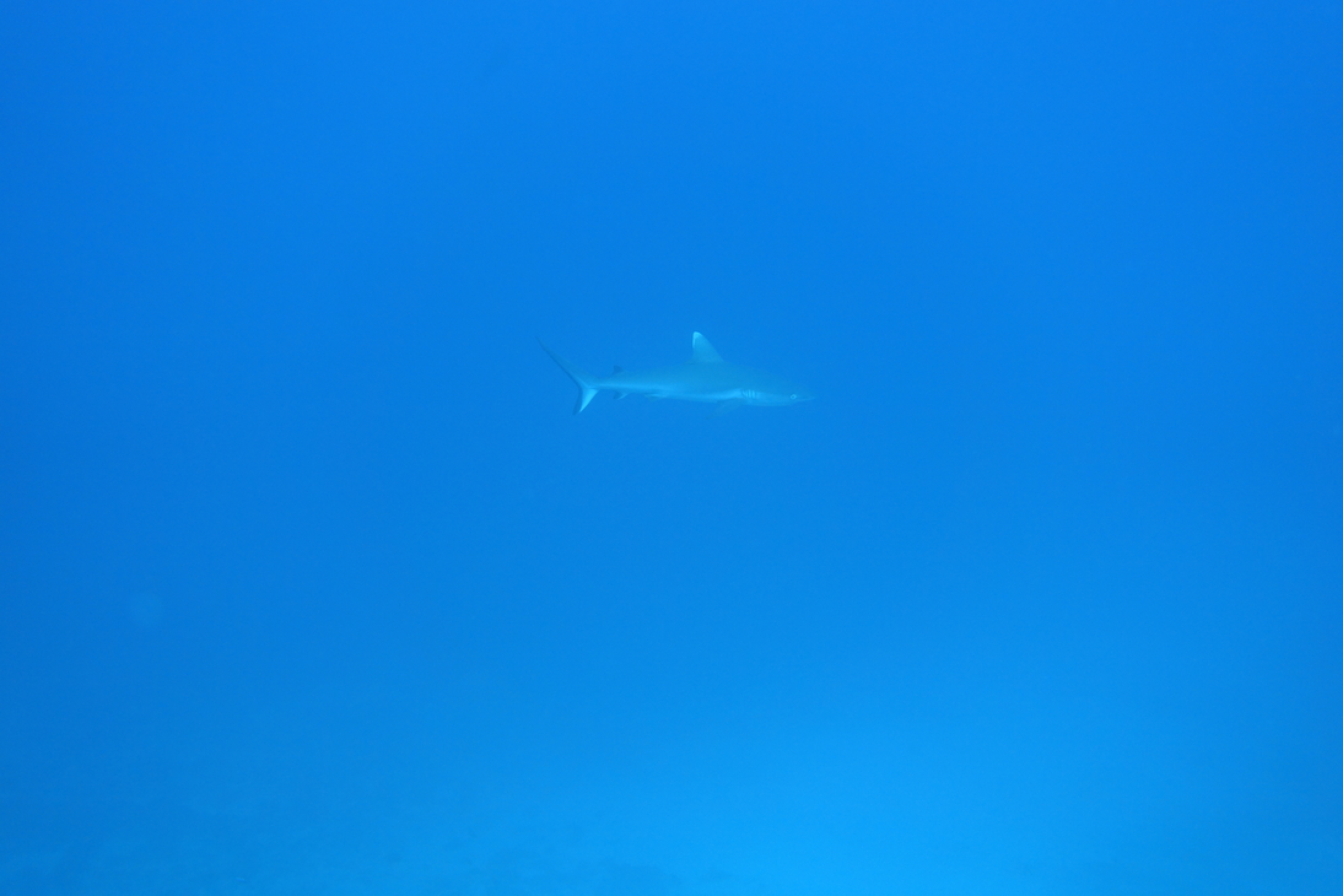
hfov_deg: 39.6
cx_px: 672
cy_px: 448
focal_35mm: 50
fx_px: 1866
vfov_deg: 27.0
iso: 125
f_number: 2.8
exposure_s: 1/80
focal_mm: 18.51
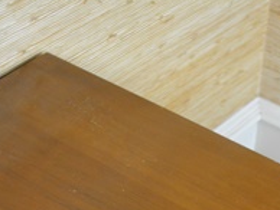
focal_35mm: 107
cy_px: 283
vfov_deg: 13.3
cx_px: 192
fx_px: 867
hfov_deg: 18.3
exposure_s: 1/40
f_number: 4
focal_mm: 24
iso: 800
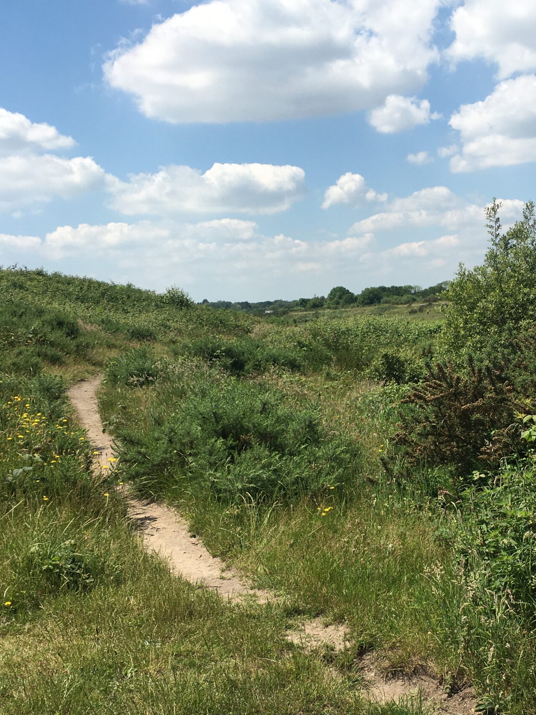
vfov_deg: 42.4
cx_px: 399
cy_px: 476
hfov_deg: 32.3
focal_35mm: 44
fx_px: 909
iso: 25
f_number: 2.2
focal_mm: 4.15
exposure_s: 1/1672
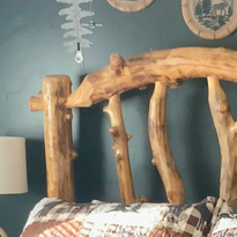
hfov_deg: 13.5
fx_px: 991
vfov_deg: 13.4
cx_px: 210
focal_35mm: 128
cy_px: 252
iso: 200
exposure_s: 1/40
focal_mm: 3
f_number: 1.8
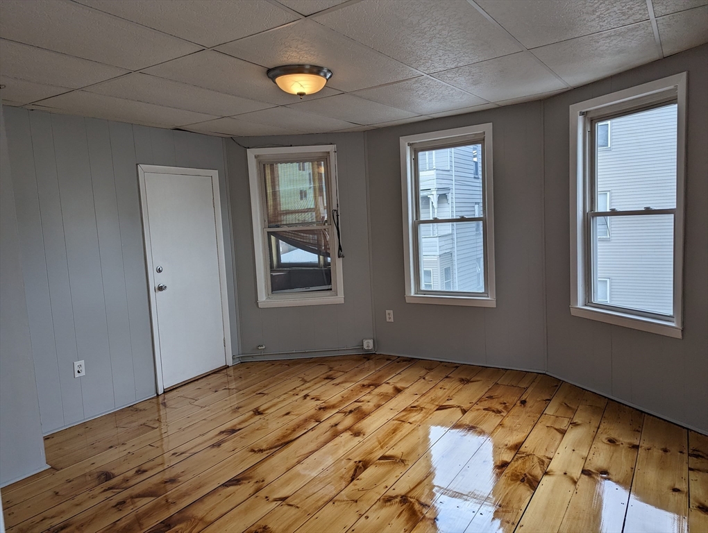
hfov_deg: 71.5
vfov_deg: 56.9
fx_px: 492
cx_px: 354
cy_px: 266
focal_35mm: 24
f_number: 1.85
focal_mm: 6.81
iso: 44
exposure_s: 1/199
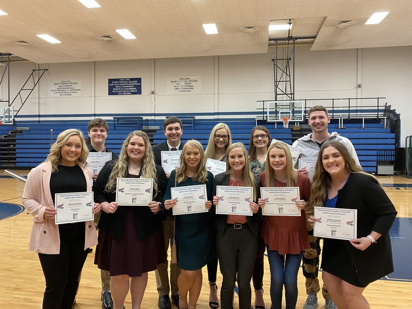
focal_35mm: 26
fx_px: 309
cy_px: 154
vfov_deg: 53.1
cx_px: 206
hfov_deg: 67.3
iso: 125
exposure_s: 1/60
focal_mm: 4.25
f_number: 1.8
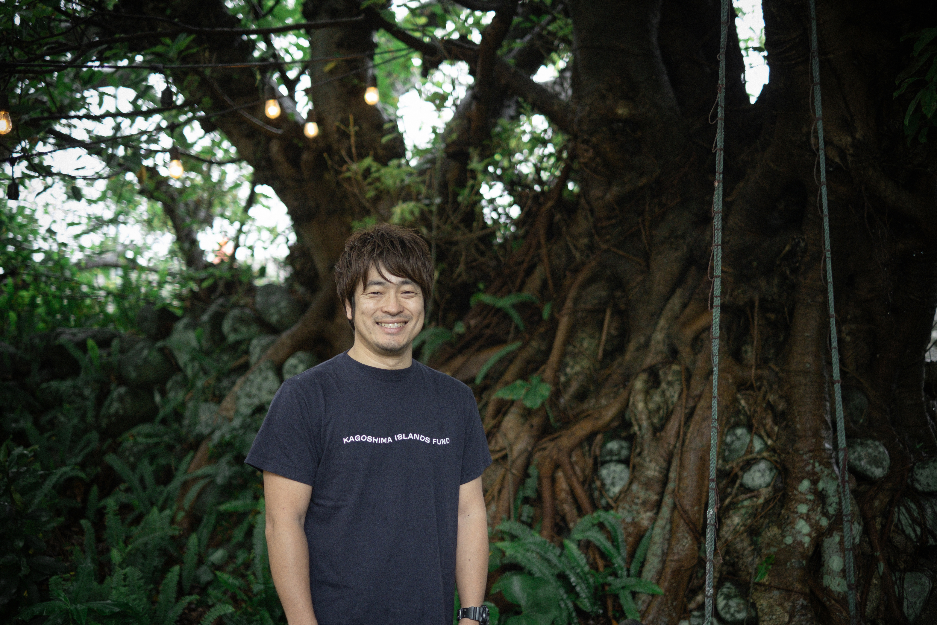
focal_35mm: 53
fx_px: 1379
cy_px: 312
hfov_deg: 37.5
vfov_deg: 25.5
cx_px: 468
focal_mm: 35
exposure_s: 1/500
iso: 1600
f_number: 1.4
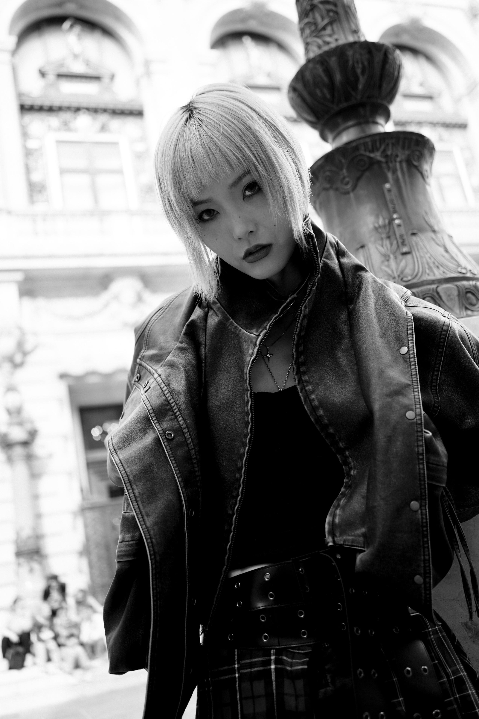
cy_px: 360
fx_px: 698
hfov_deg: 37.9
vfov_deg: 54.4
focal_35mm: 35
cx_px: 240
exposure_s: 1/250
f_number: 2.8
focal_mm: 35
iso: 125
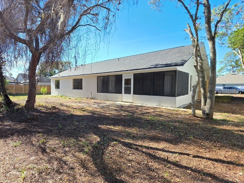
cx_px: 84
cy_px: 91
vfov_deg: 71.6
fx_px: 127
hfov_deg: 85.1
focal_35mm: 18
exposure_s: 1/614
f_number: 1.9
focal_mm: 2.2
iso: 40
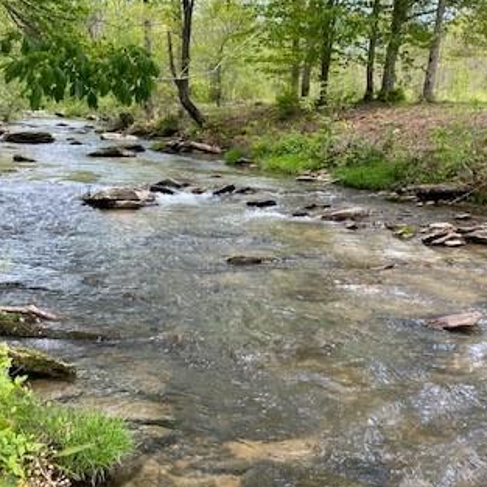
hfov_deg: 36.0
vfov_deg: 36.0
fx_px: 748
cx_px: 271
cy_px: 219
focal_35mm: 47
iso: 32
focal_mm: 4.25
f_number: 1.8
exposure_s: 1/420
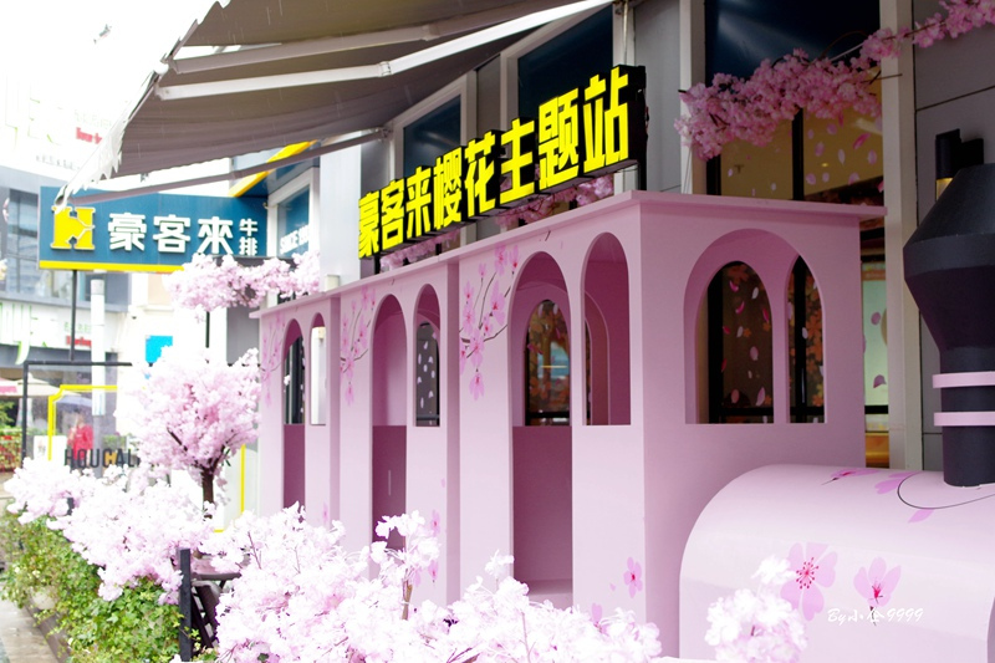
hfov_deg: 42.8
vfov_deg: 29.2
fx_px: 1271
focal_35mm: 46
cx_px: 498
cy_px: 332
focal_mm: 31
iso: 800
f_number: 4
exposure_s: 1/125
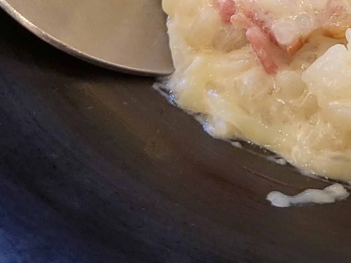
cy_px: -149
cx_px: 403
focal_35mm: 89
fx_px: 902
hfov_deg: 20.8
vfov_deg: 15.2
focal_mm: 4.25
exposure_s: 1/120
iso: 200
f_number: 1.8
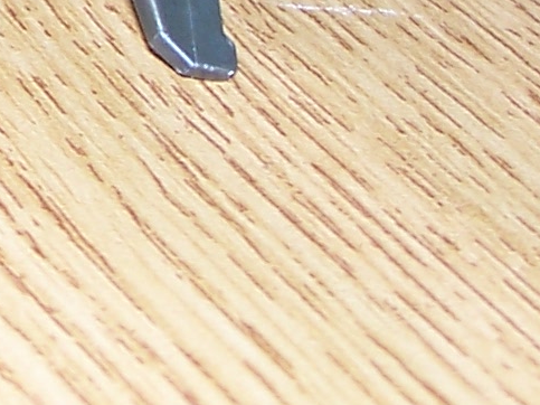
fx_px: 3899
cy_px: -432
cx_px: -506
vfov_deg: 5.8
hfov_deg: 7.6
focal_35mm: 250
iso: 80
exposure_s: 1/60
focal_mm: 7.8
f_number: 2.8
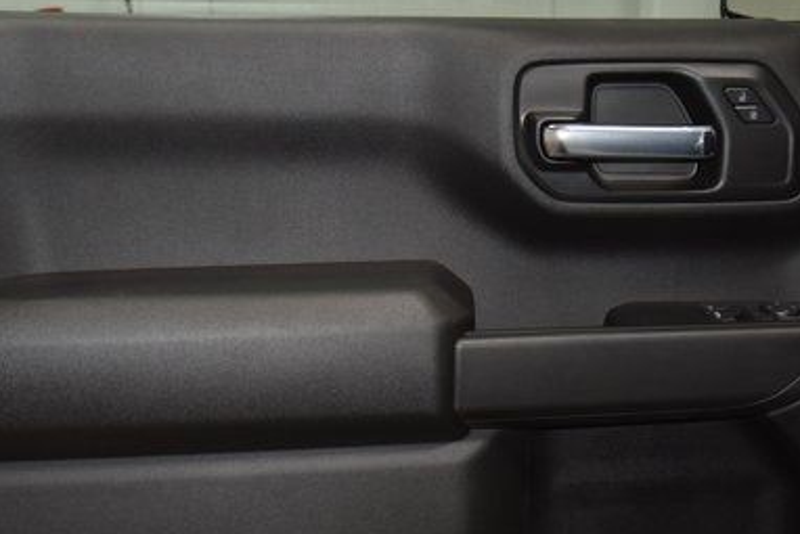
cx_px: 419
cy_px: 418
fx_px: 1397
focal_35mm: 63
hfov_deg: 32.0
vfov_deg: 21.4
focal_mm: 25
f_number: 3.8
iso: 1000
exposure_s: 1/125
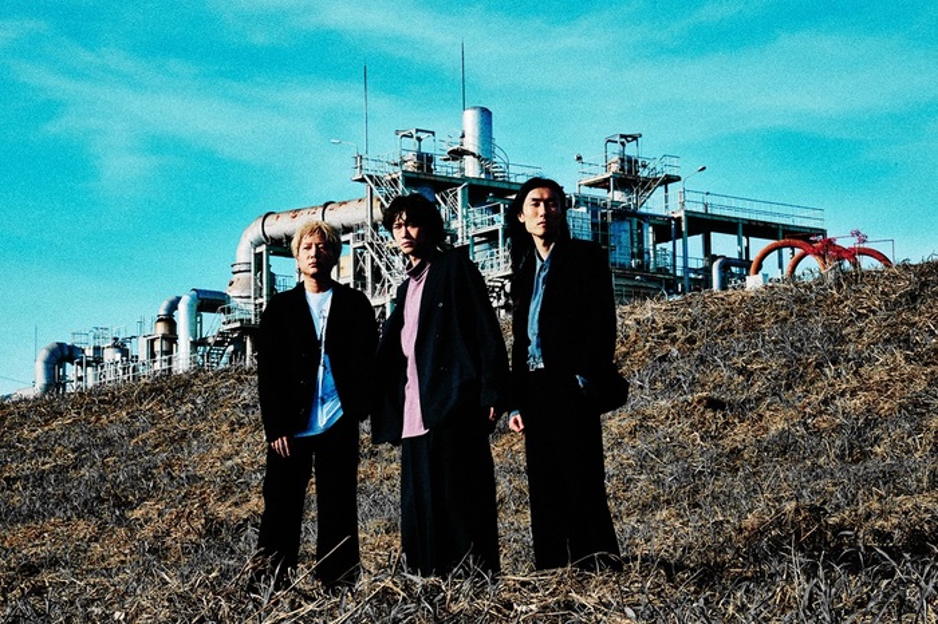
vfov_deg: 17.3
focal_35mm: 79
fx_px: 2057
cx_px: 469
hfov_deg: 25.7
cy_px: 312
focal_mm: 79
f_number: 18
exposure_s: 1/200
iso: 400
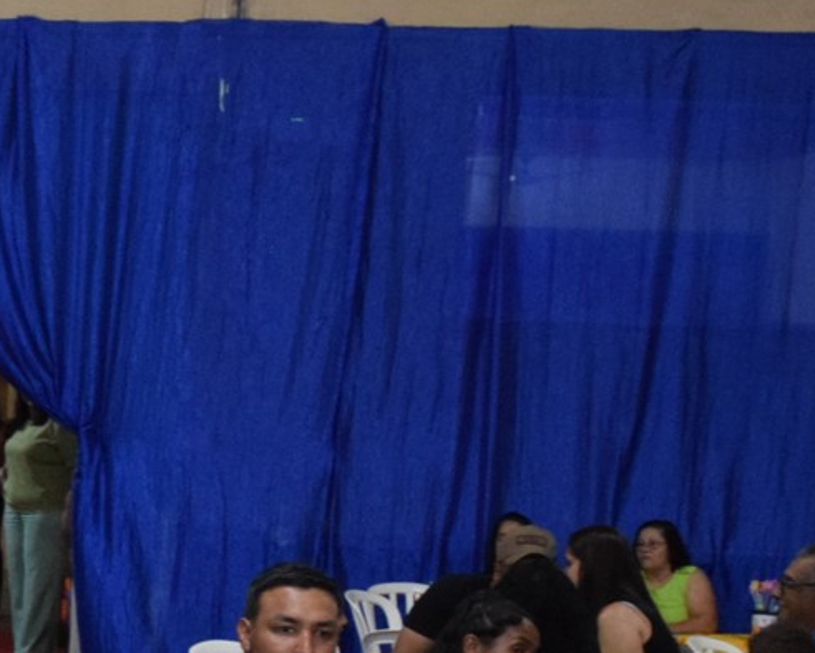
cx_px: -410
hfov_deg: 14.1
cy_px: 789
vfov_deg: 11.8
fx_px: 3078
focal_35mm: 128
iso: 3200
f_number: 3.8
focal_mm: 27
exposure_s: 1/60
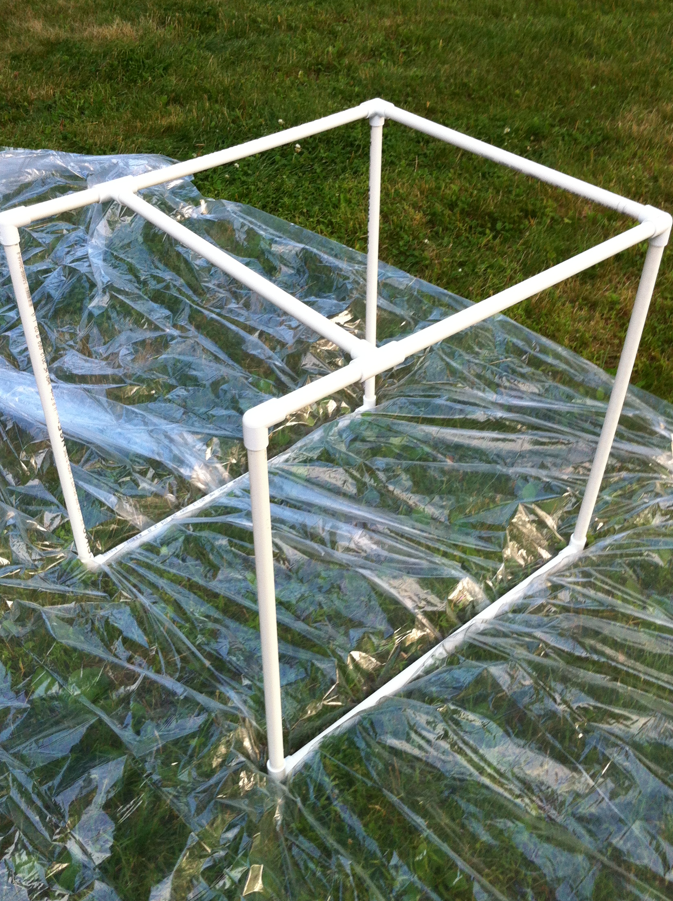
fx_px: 1066
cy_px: 411
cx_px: 322
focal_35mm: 41
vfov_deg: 45.8
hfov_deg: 35.0
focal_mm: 3.85
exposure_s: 1/30
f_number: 2.8
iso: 80
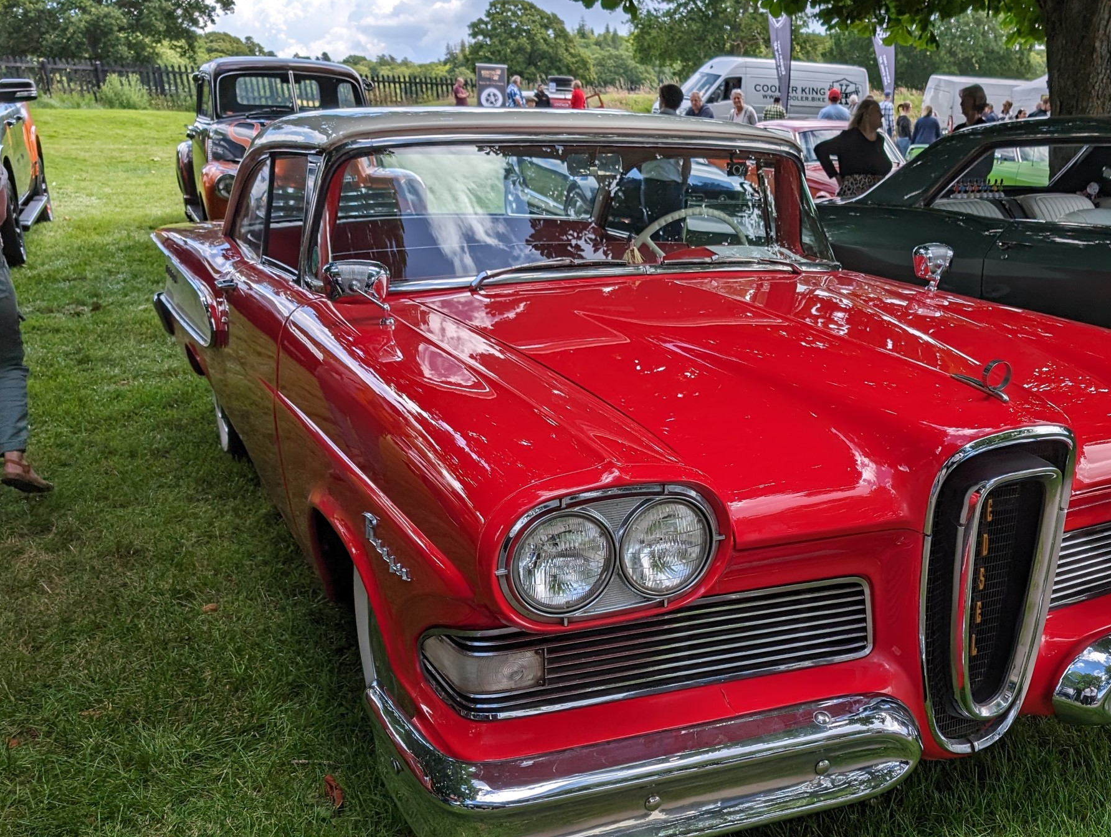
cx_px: 760
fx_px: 1125
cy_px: 525
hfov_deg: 51.4
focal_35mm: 35
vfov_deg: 40.5
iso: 17
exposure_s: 1/521
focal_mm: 6.9
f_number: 1.68
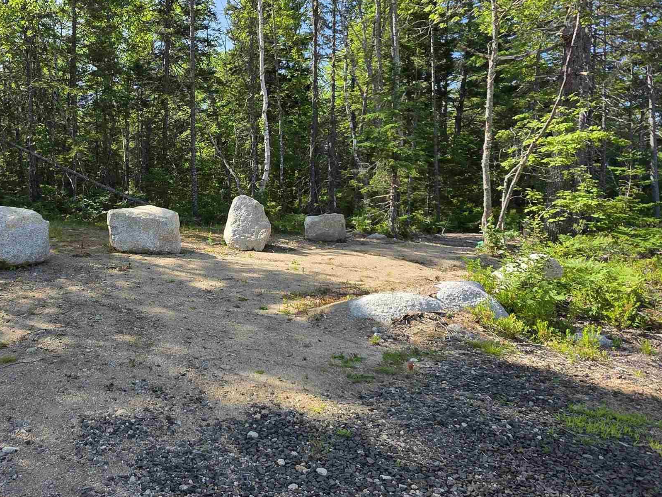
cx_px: 188
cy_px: 221
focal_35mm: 25
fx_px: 478
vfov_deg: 54.8
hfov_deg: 66.2
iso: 40
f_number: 1.9
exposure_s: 1/1002
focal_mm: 2.2
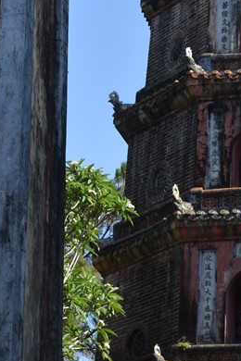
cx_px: 207
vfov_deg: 11.6
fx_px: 1780
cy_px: 71
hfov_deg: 7.7
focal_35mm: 177
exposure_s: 1/400
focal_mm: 45
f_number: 5
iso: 110
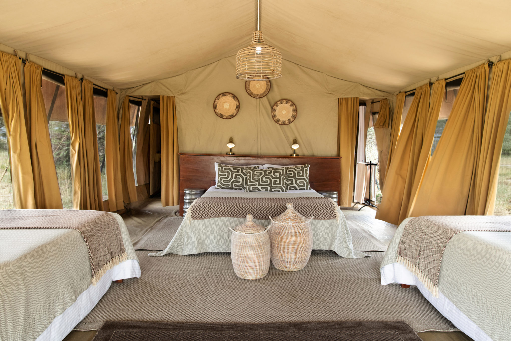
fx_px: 412
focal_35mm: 29
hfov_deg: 63.7
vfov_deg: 45.0
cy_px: 170
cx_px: 256
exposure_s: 1/13
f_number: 9
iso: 400
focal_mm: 29
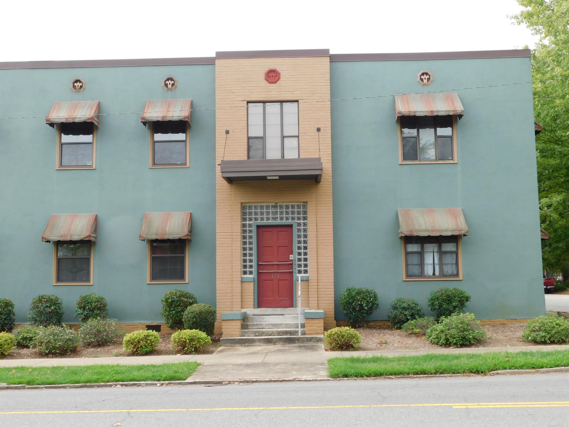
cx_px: 284
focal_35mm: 40
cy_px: 214
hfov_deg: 46.8
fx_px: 657
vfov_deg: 36.0
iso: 125
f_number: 3.6
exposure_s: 1/320
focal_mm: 7.1
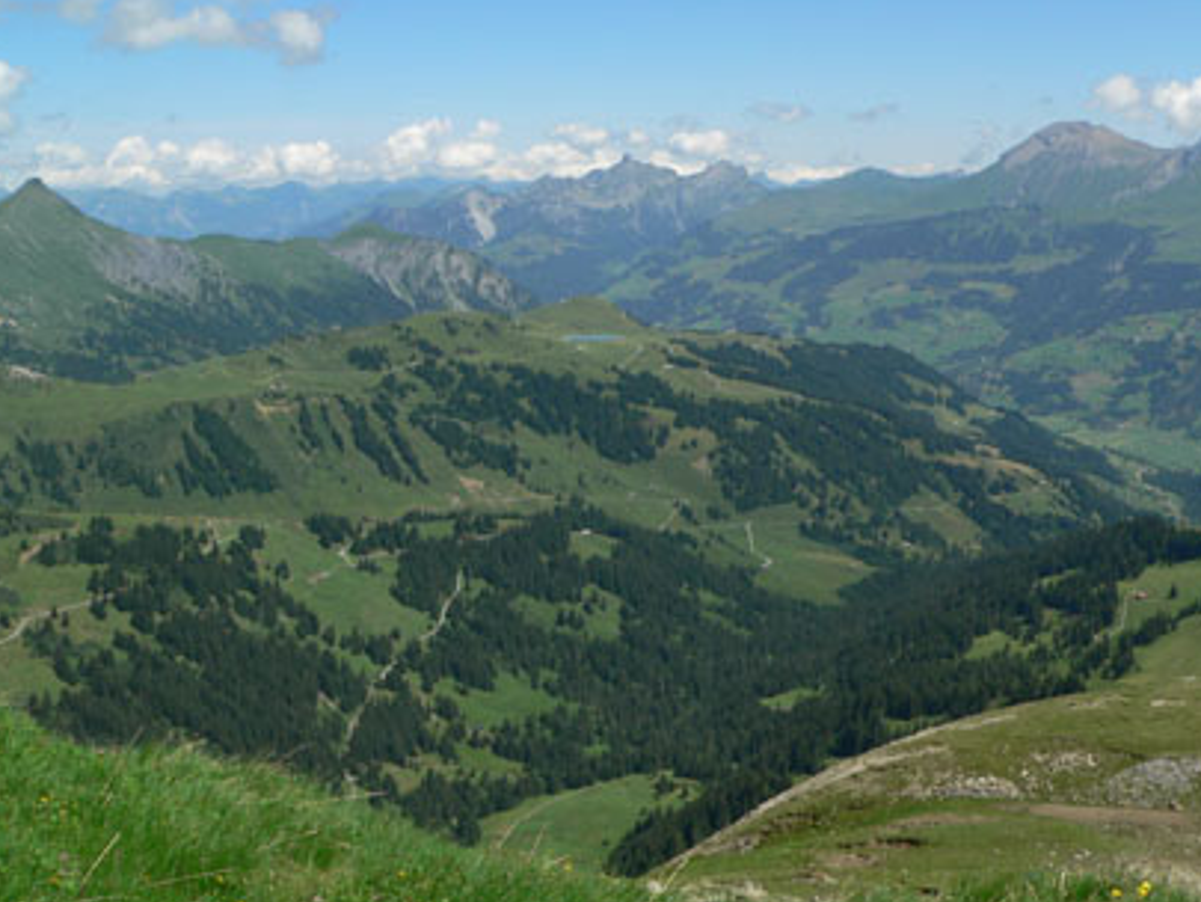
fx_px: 1388
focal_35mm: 40
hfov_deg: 46.7
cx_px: 652
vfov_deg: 36.0
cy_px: 472
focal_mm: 6
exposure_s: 1/320
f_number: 8
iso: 100
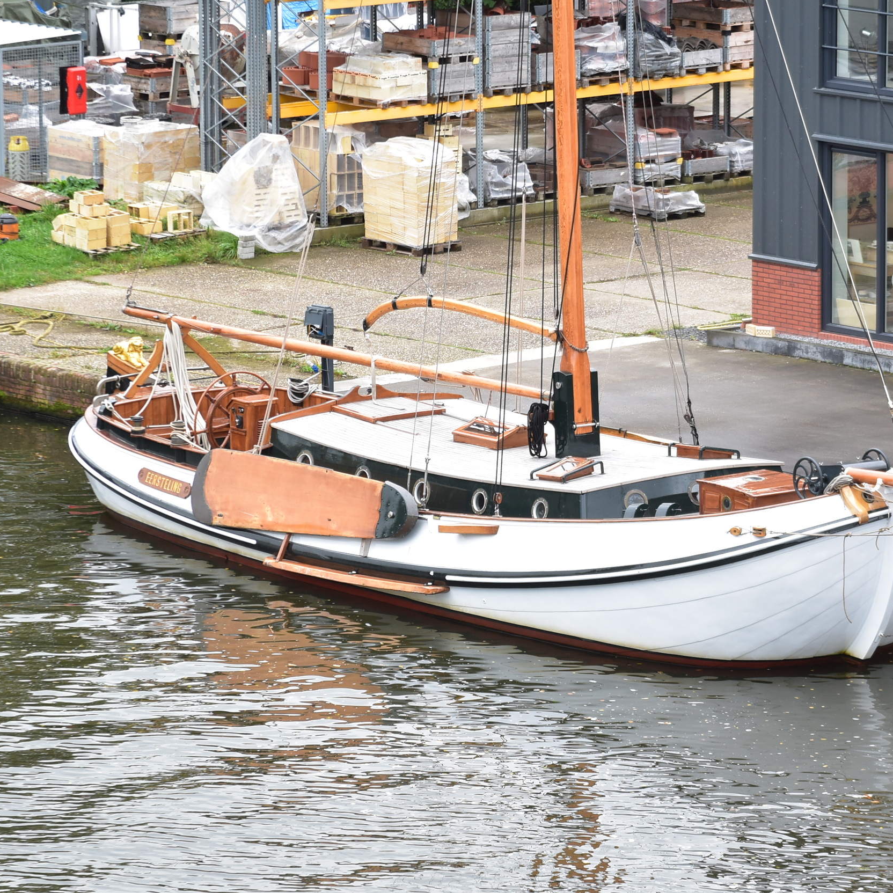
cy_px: 446
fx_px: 6713
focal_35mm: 230
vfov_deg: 7.6
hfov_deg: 7.6
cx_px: 511
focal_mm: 120
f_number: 10
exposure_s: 1/200
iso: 400
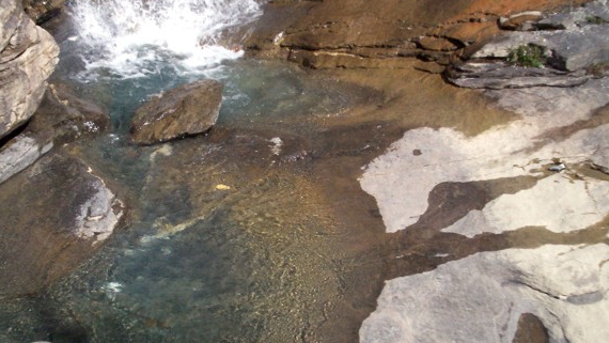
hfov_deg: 37.8
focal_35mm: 55
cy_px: 220
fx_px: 888
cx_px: 279
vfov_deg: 21.8
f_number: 4.5
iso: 100
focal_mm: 5.9
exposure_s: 1/922
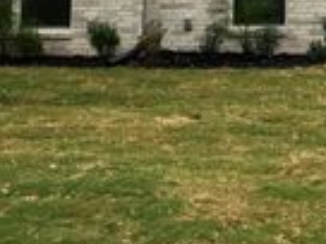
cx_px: 408
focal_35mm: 103
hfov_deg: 18.0
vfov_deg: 13.2
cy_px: -173
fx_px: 970
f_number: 1.8
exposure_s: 1/180
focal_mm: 3.99
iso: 25
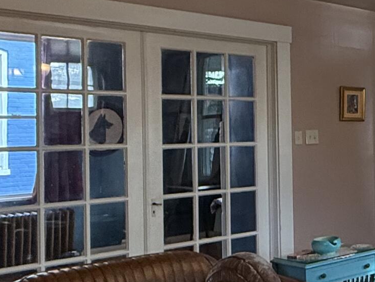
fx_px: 618
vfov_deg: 25.6
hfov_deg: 25.1
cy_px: 118
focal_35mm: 57
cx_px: 573
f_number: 2.2
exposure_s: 1/120
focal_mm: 2.22
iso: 320
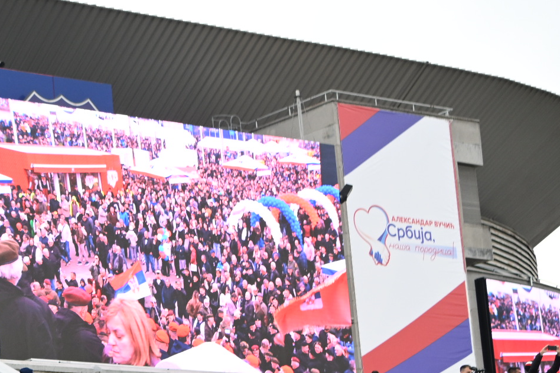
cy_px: 355
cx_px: -297
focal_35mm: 123
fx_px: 1913
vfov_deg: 11.1
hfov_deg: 15.3
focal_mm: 36
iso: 500
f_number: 4
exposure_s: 1/320
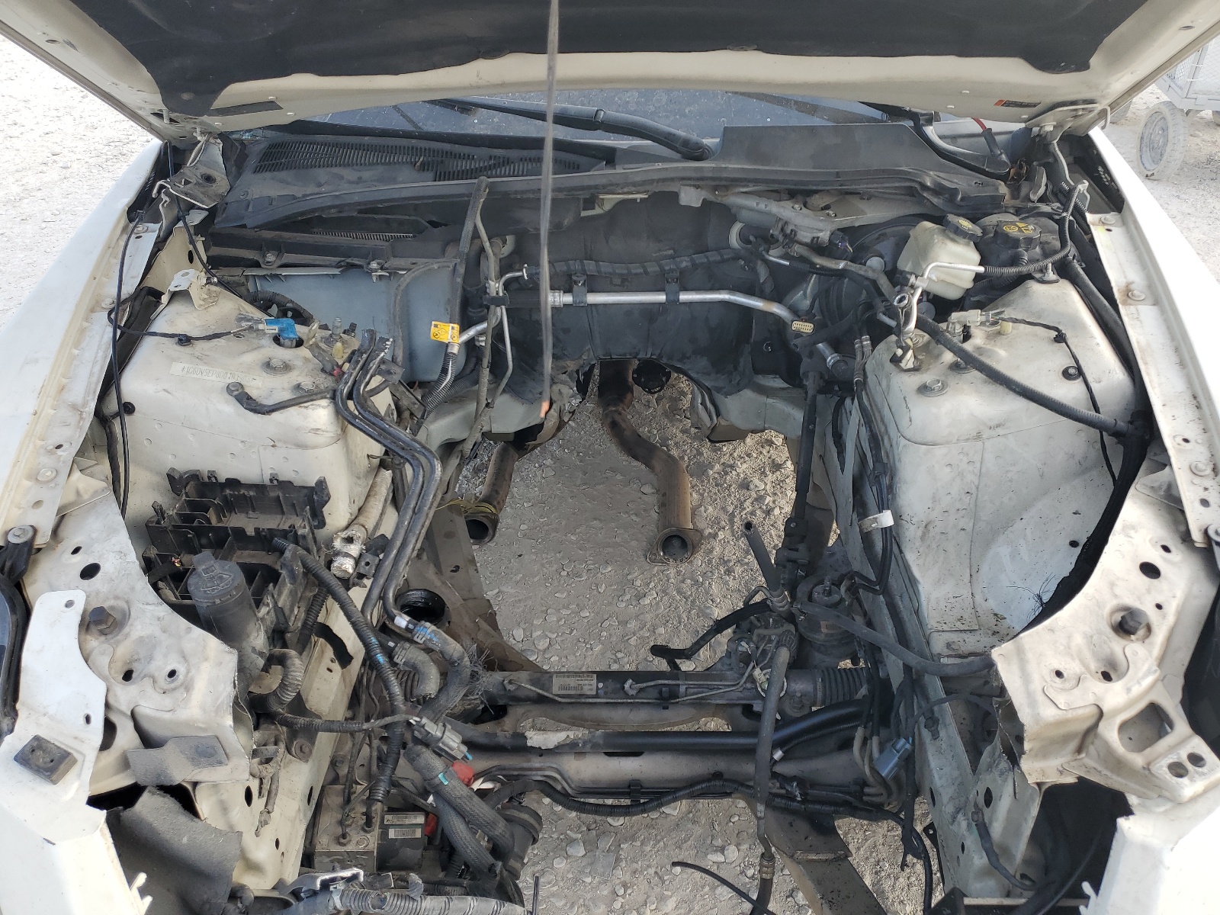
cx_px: 610
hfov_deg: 67.3
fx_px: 916
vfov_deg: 53.1
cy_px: 458
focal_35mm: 26
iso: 50
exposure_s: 1/400
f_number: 1.5
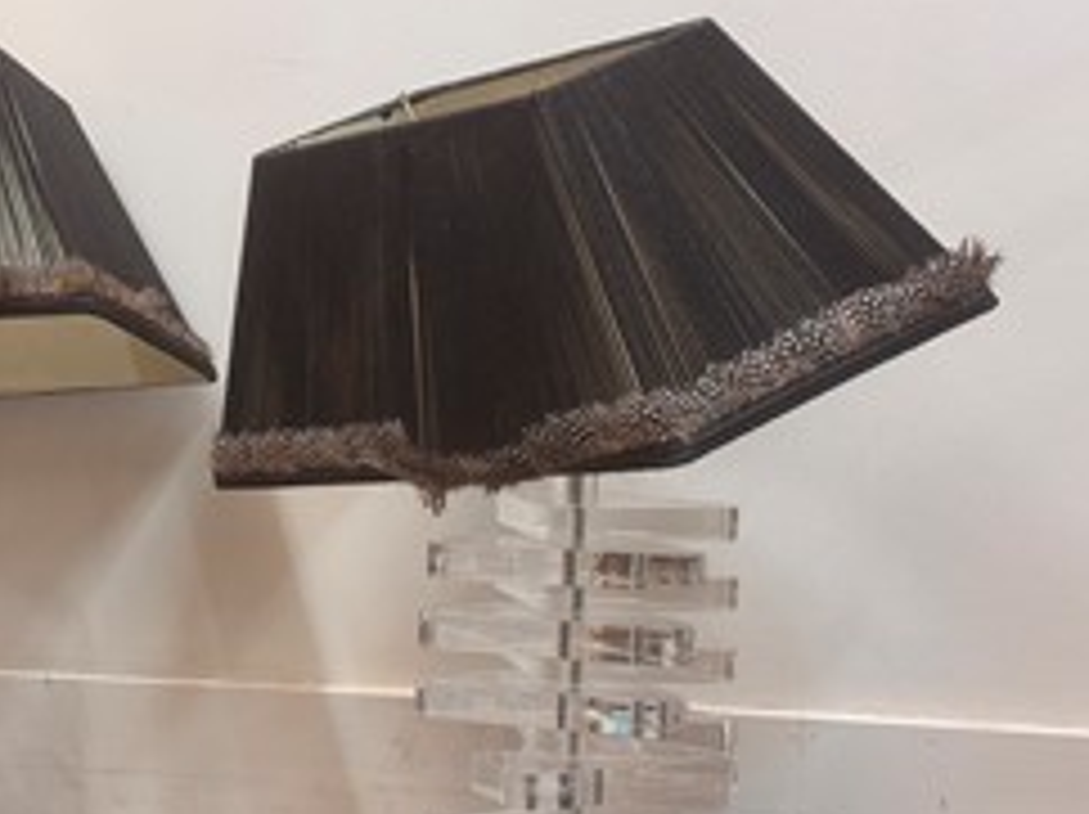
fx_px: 2703
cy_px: 508
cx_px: 234
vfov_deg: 17.1
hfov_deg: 22.5
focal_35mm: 86
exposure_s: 1/50
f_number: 1.6
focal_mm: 5.96
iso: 64
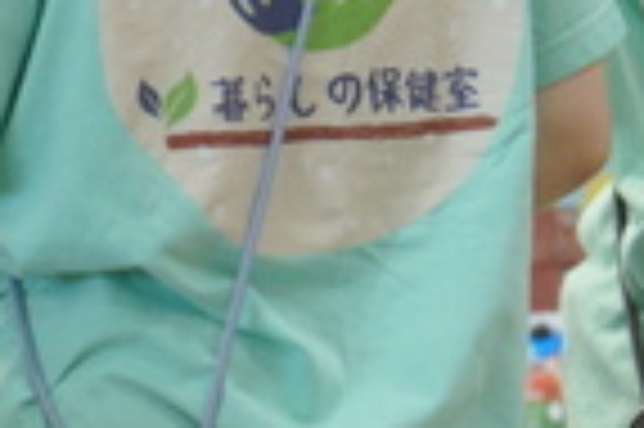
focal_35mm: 464
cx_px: -234
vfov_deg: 2.9
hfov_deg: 4.4
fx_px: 8291
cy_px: 676
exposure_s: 1/40
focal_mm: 60
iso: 800
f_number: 5.6
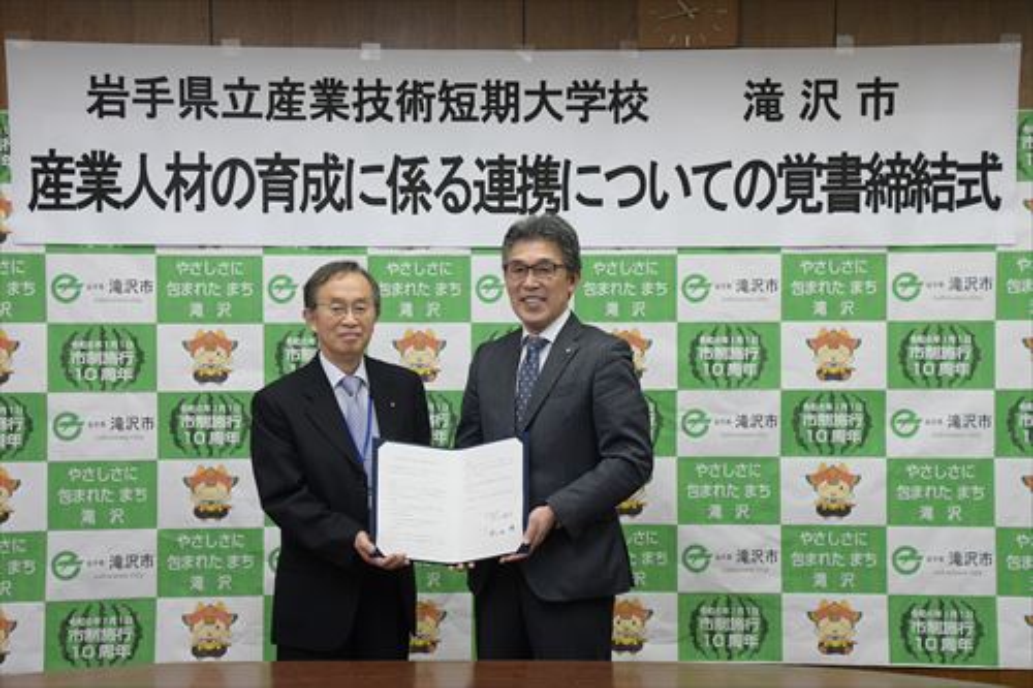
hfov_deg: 33.4
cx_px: 516
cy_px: 344
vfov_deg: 22.6
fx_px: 1721
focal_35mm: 60
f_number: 7.1
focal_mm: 40
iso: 2500
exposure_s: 1/200
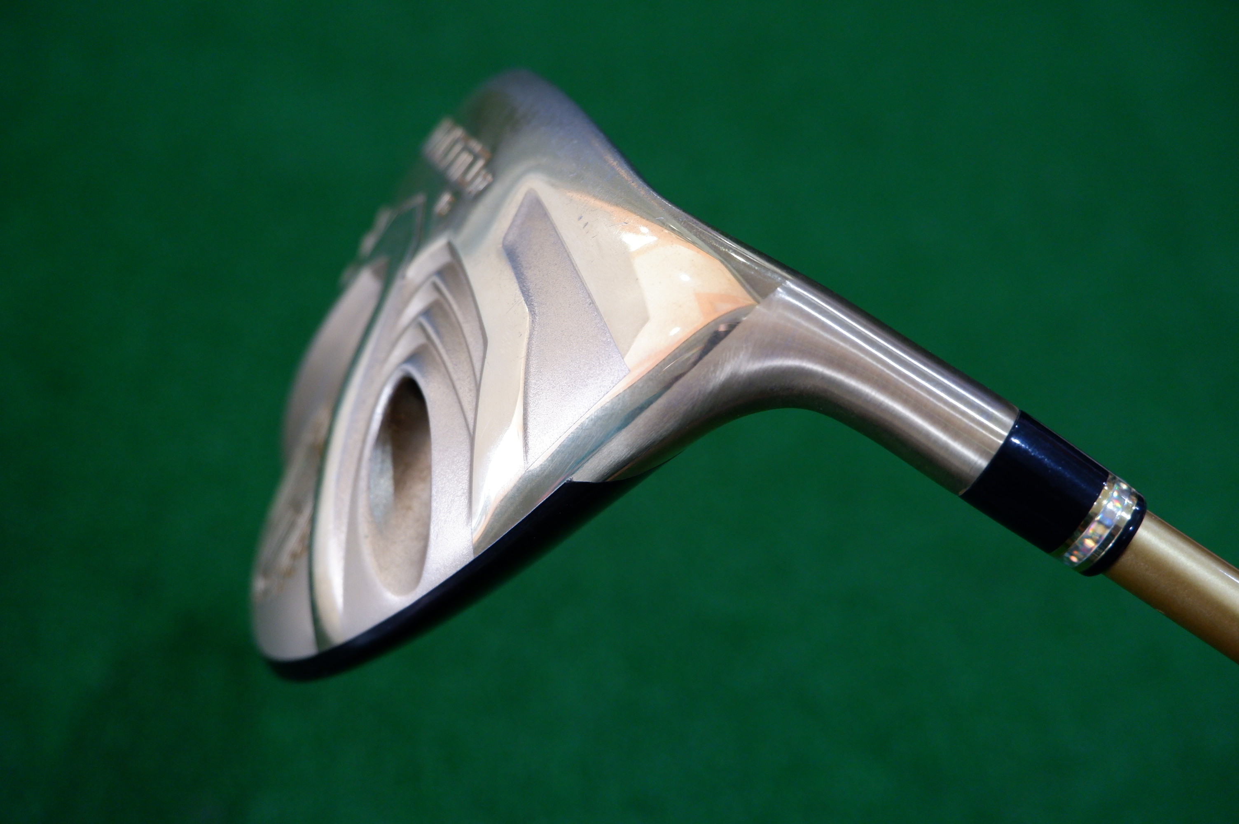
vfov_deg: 32.6
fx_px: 1410
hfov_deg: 47.4
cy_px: 412
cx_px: 620
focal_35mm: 41
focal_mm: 27.1
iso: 1600
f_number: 4.4
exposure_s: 1/40
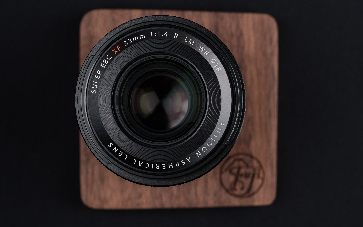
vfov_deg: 10.7
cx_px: 181
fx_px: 1217
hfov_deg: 17.0
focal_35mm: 123
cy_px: 109
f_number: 8
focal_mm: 80
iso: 160
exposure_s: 1/160
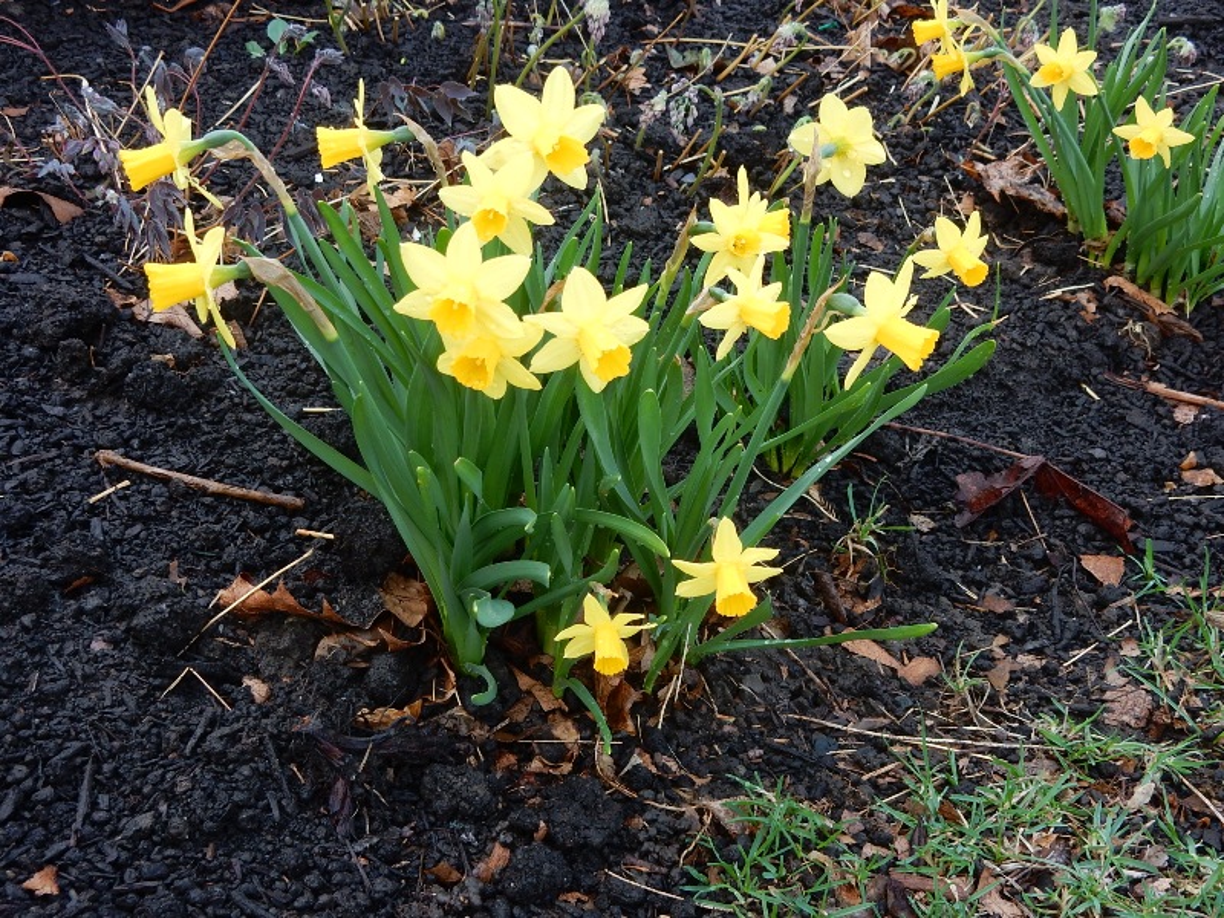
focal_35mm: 51
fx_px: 1803
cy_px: 459
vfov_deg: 28.6
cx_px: 612
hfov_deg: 37.5
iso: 125
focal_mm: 9
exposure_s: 1/60
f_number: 4.5
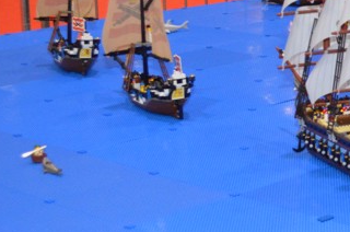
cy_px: 93
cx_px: 524
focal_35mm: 122
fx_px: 1184
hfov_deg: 15.5
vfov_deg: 11.2
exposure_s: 1/60
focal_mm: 26
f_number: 4.2
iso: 2800
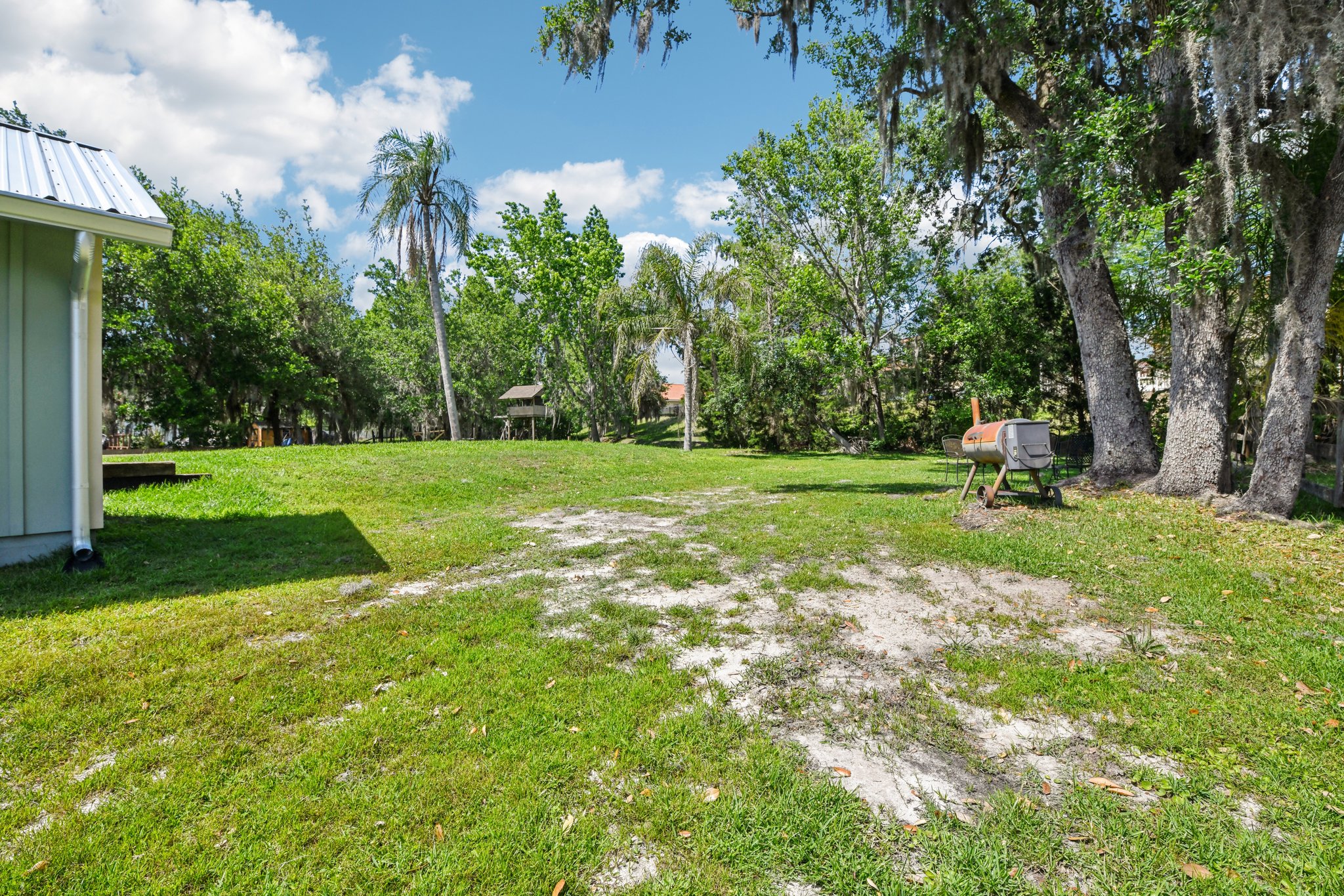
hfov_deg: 100.4
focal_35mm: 15
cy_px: 448
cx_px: 672
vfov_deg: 77.3
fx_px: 560
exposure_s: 1/640
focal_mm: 15
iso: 400
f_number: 8
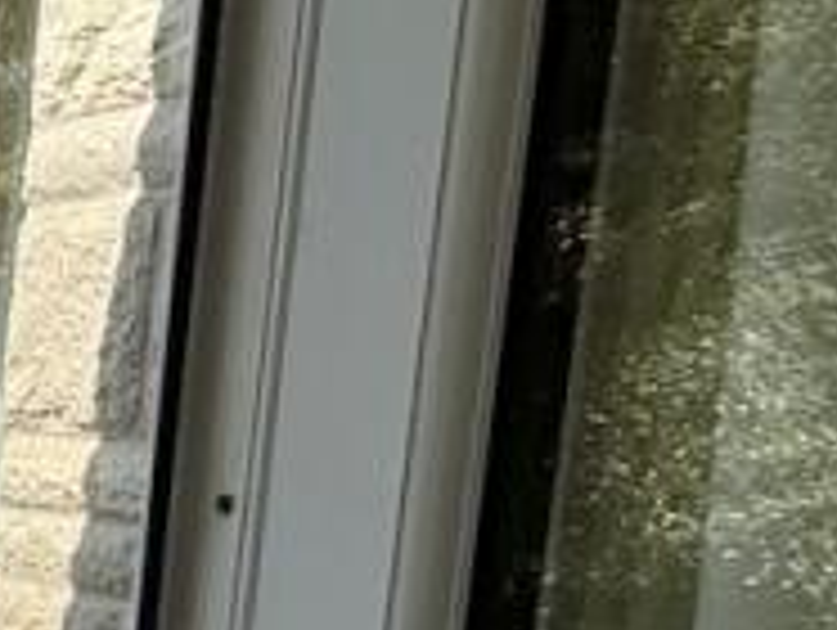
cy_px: 639
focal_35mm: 77
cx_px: -1143
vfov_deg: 18.6
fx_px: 1864
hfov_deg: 15.2
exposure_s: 1/1497
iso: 50
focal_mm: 2.22
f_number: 2.2
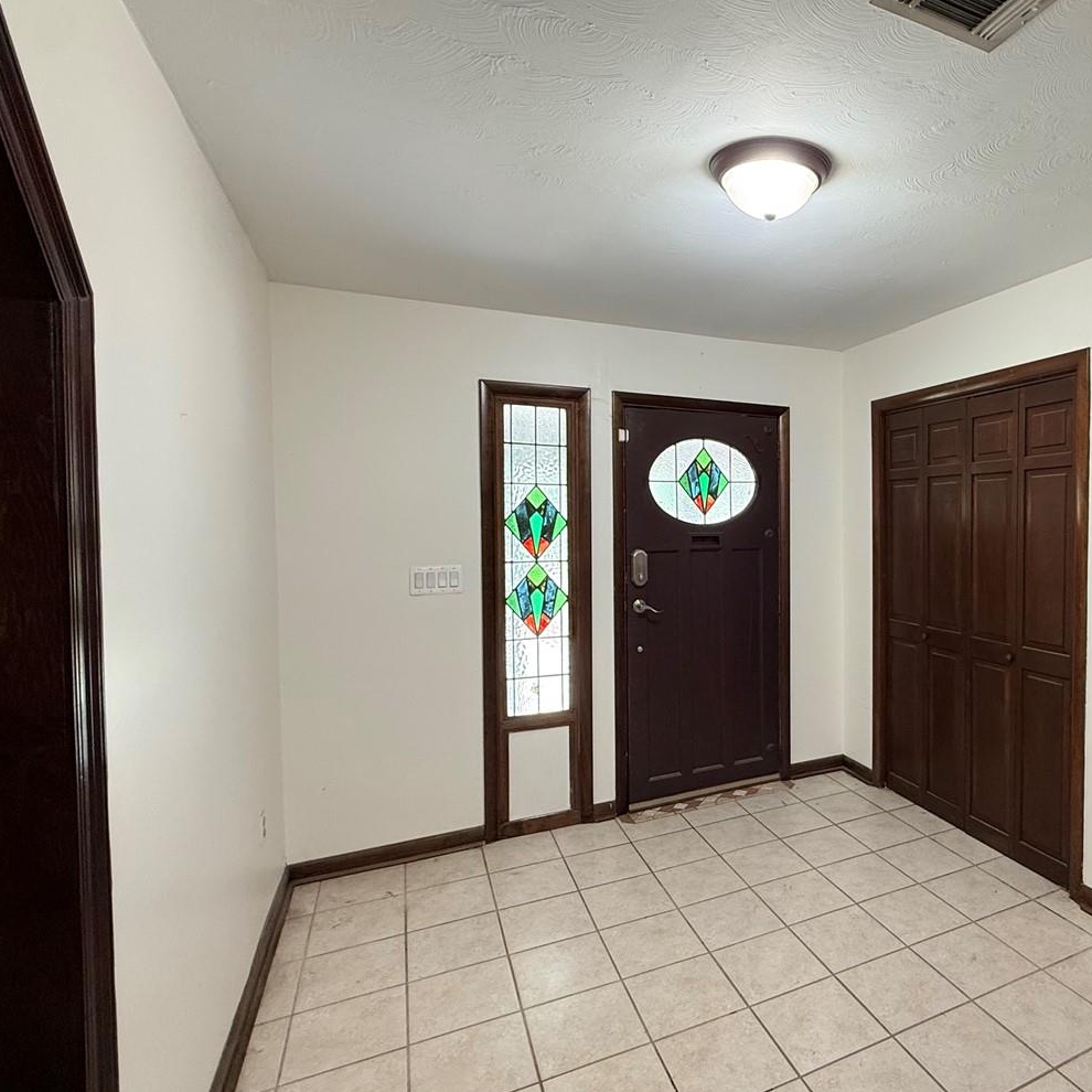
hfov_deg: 71.5
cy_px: 548
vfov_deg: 74.8
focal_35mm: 20
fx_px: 714
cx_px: 770
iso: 200
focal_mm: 2.22
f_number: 2.2
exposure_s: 1/60
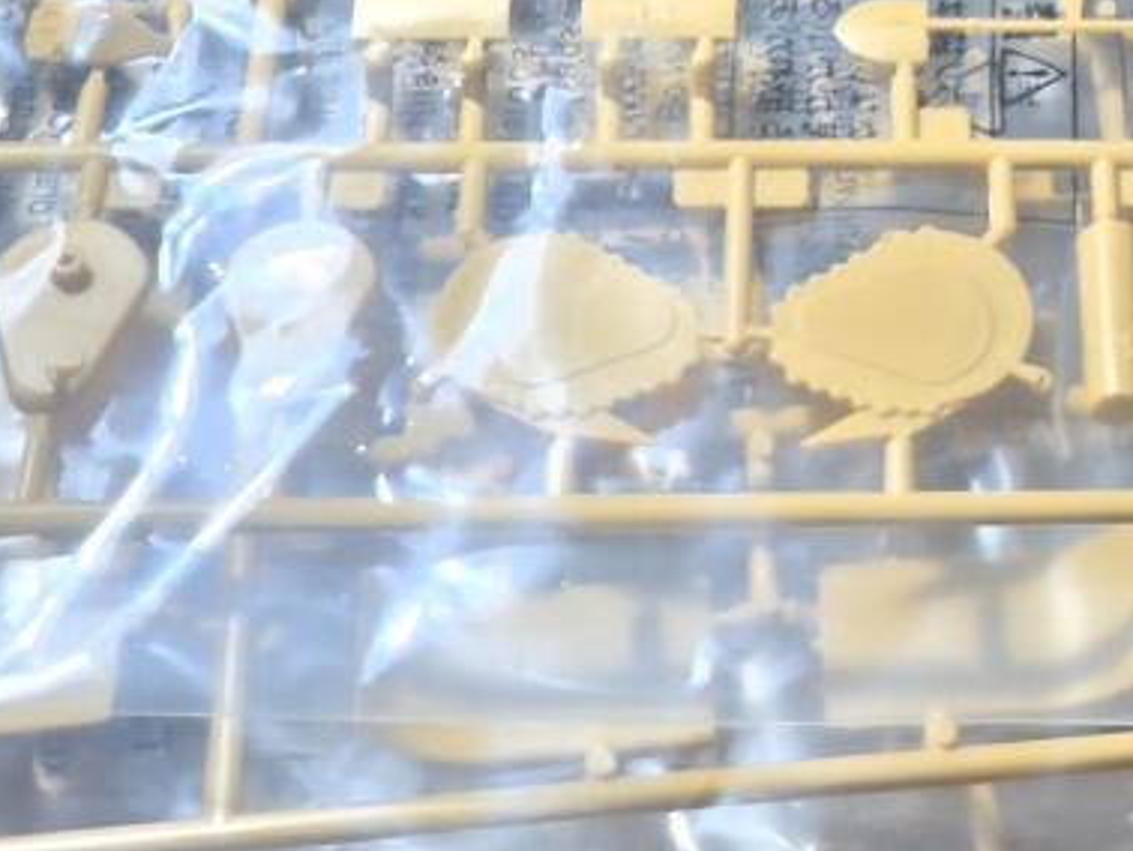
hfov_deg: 19.2
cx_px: 1076
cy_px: -686
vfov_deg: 13.3
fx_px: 3275
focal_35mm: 100
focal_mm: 5.75
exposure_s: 1/119
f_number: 1.4
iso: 50
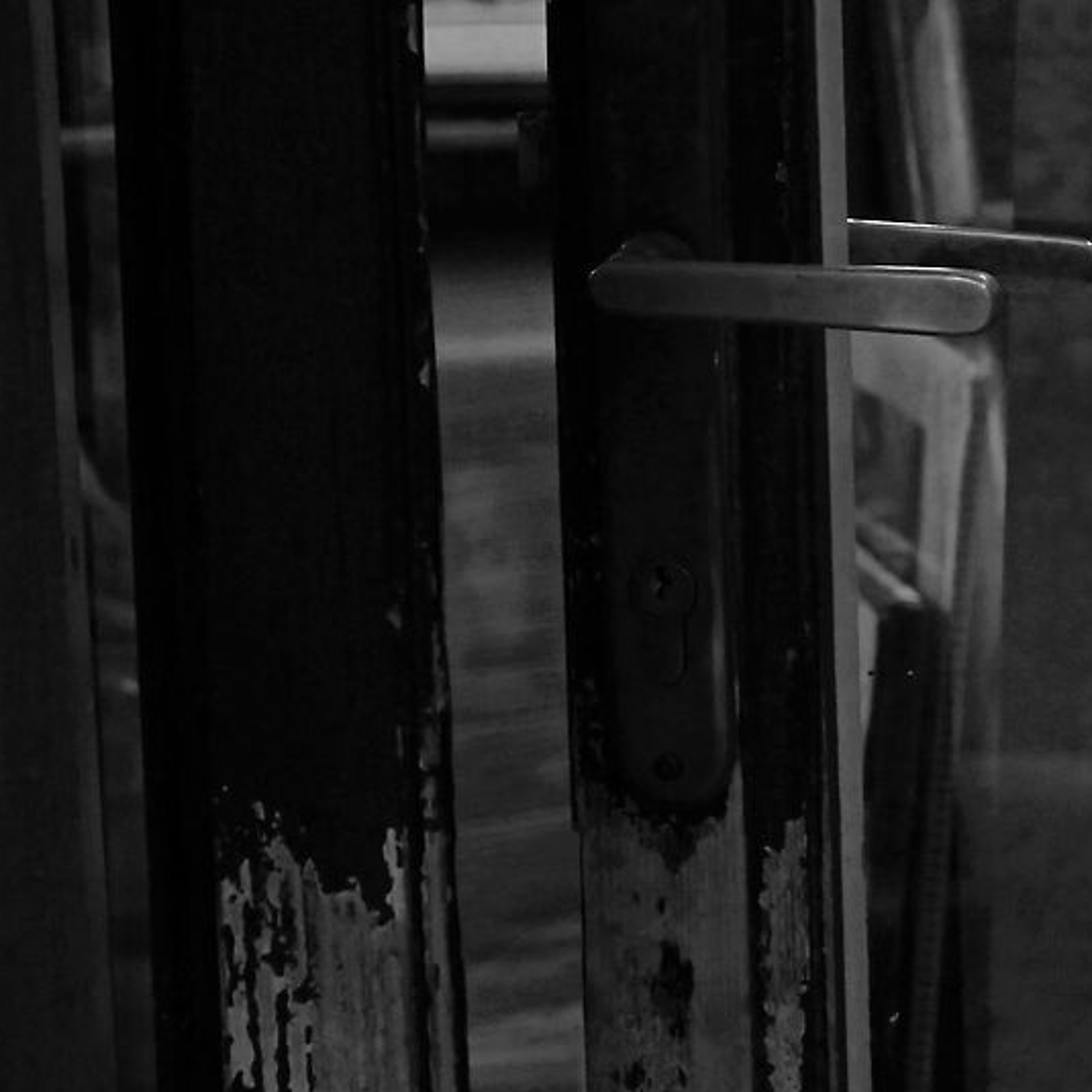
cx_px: 2390
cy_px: 572
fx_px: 7209
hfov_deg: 8.1
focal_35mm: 202
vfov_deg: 8.7
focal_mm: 53
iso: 2500
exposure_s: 1/125
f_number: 8
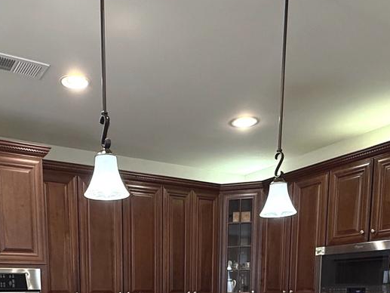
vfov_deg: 30.6
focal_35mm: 39
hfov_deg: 47.3
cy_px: 360
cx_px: 141
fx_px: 439
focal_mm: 2.22
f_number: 2.2
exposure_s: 1/60
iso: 400
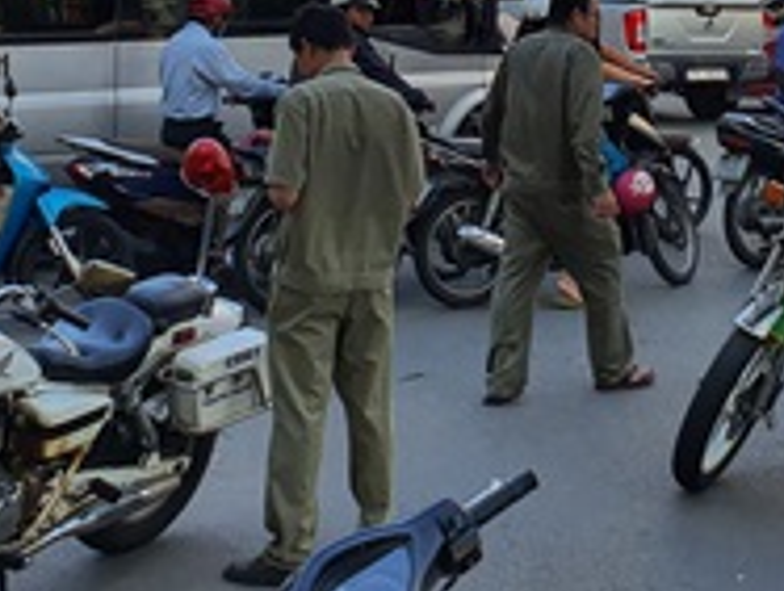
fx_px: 1952
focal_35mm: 86
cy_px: -279
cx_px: 549
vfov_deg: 15.9
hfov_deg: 22.6
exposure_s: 1/664
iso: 50
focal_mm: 4.3
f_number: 2.4
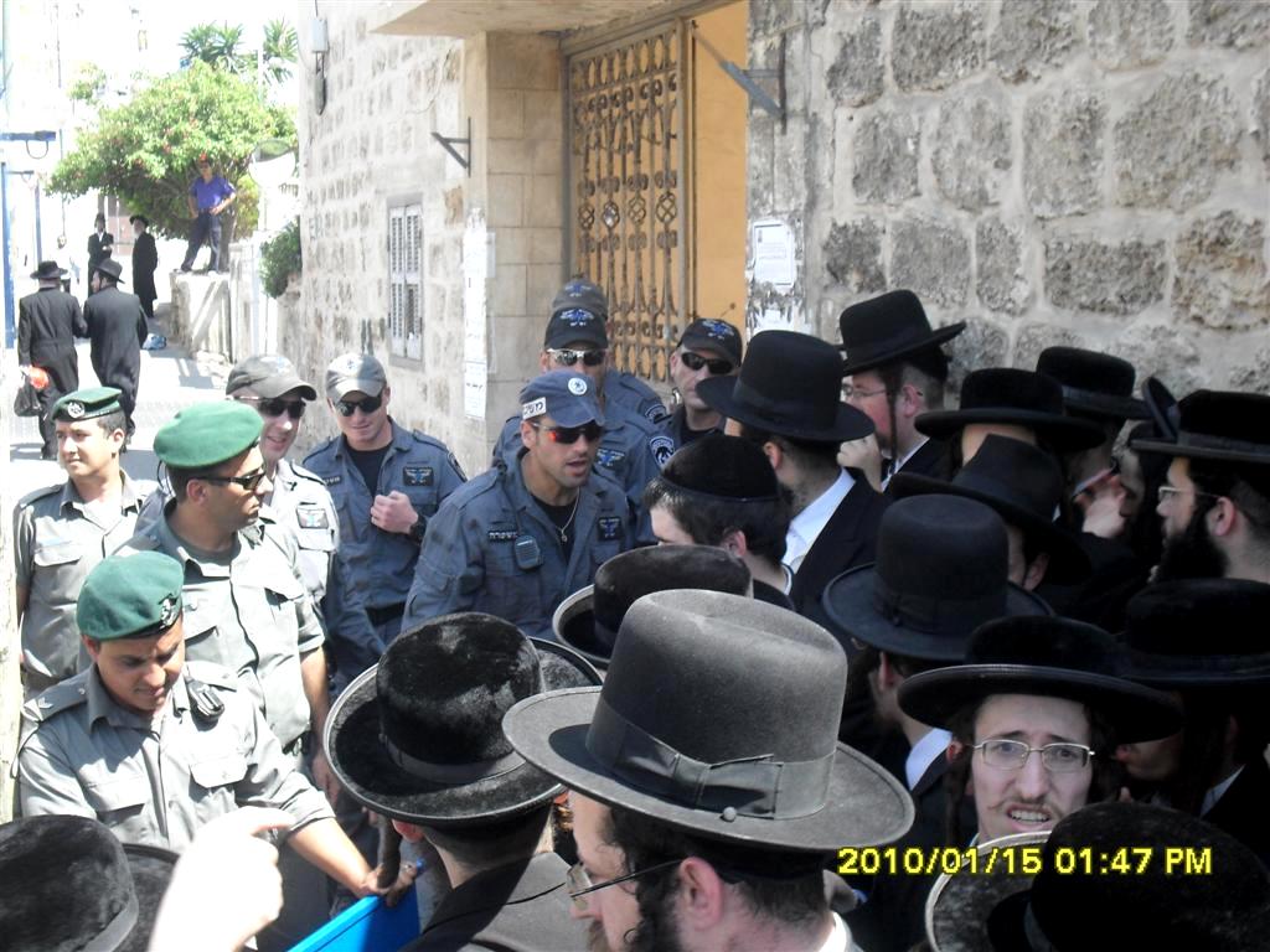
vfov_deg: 29.7
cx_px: 635
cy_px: 476
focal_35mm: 49
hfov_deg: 38.9
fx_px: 1798
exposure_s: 1/180
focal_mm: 8.1
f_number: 3.1
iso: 80
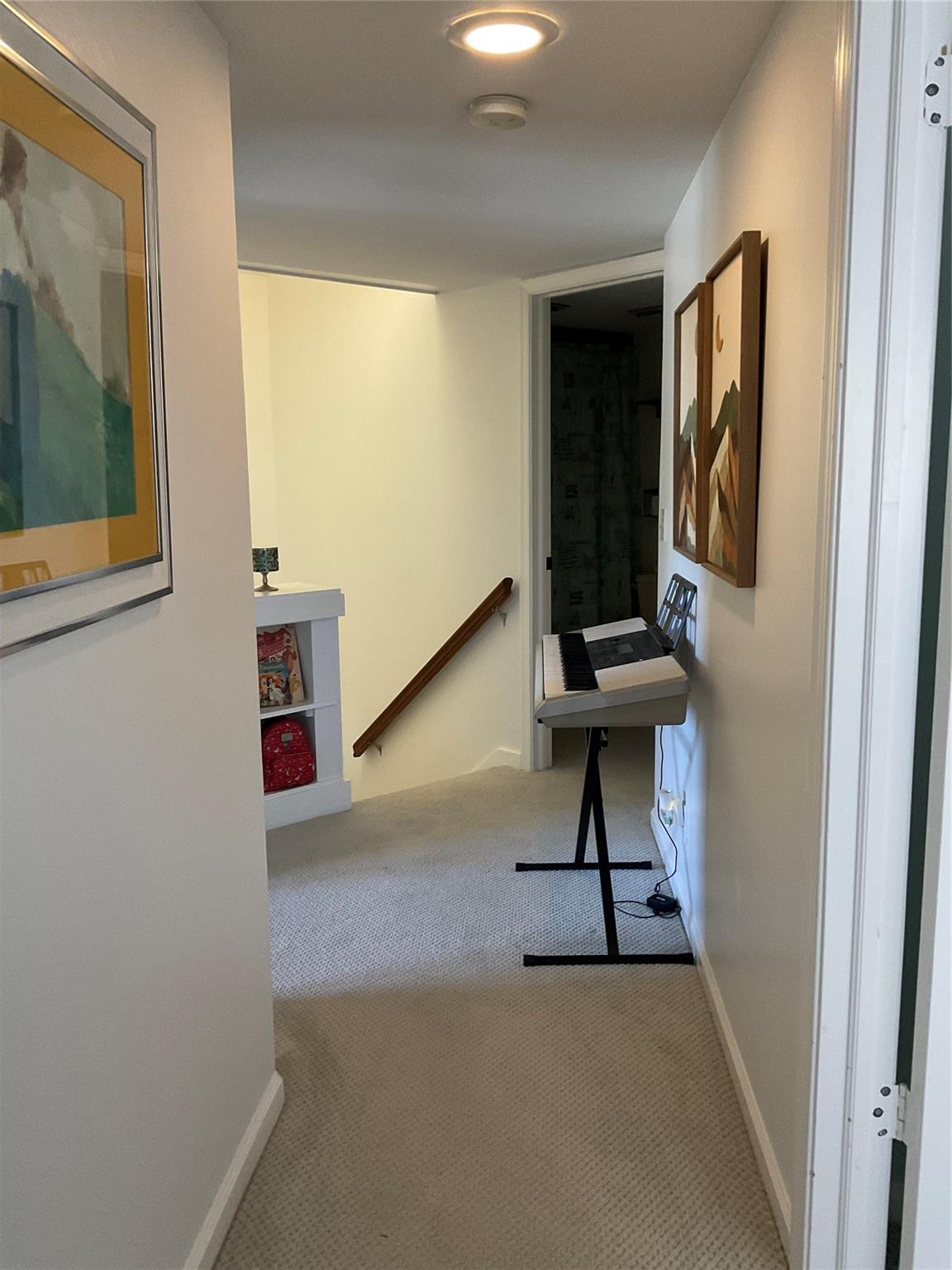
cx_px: 476
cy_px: 635
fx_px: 1063
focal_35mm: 29
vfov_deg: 61.7
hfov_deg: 48.2
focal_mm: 3
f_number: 1.8
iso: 200
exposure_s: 1/60
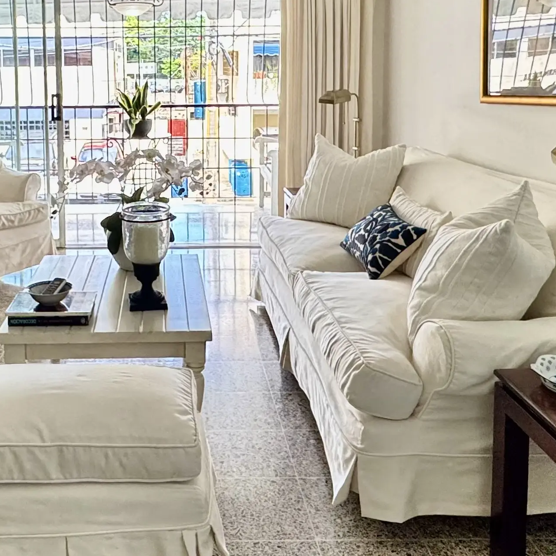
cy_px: 129
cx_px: 169
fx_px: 709
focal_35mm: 39
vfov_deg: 41.4
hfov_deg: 42.0
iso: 250
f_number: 2.2
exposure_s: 1/99
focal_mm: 2.22
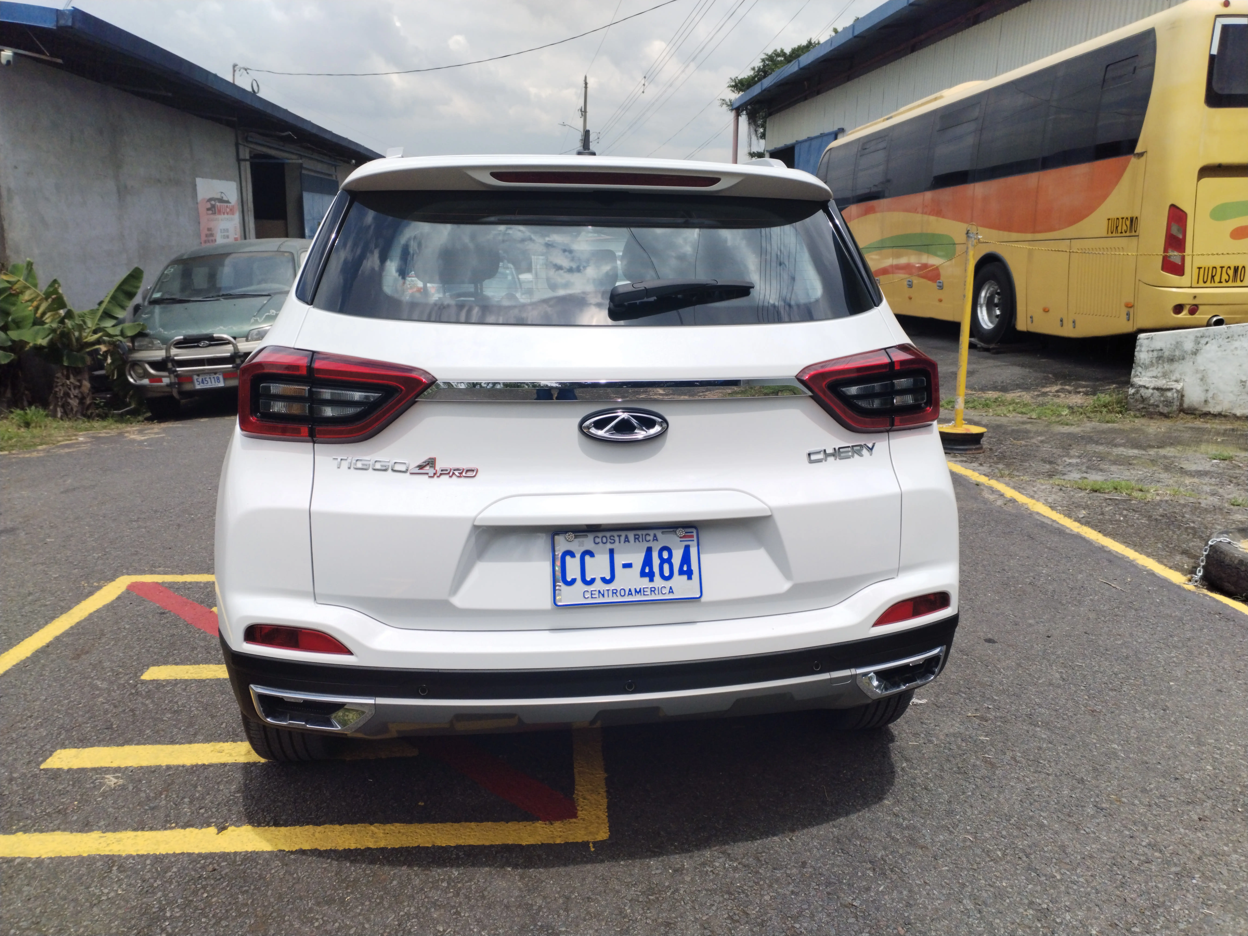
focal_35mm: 29
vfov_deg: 48.2
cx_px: 624
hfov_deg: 61.7
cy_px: 468
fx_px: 1046
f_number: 1.8
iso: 100
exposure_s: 1/1748
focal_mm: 4.75
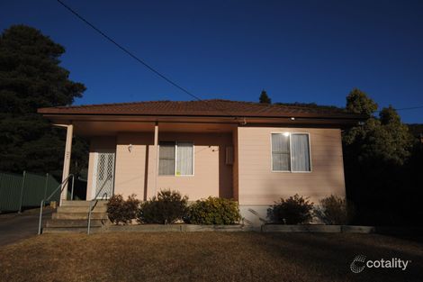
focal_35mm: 28
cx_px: 212
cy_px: 141
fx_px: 335
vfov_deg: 45.6
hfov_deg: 64.6
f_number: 10
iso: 100
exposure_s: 1/400
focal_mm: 19
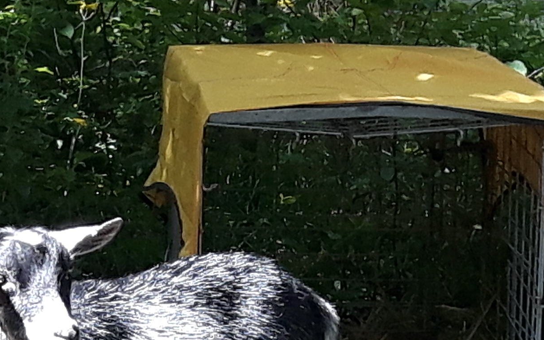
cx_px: 169
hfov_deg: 23.4
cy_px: 530
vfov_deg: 13.8
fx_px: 1305
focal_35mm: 88
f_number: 1.9
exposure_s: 1/100
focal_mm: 3.7
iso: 64
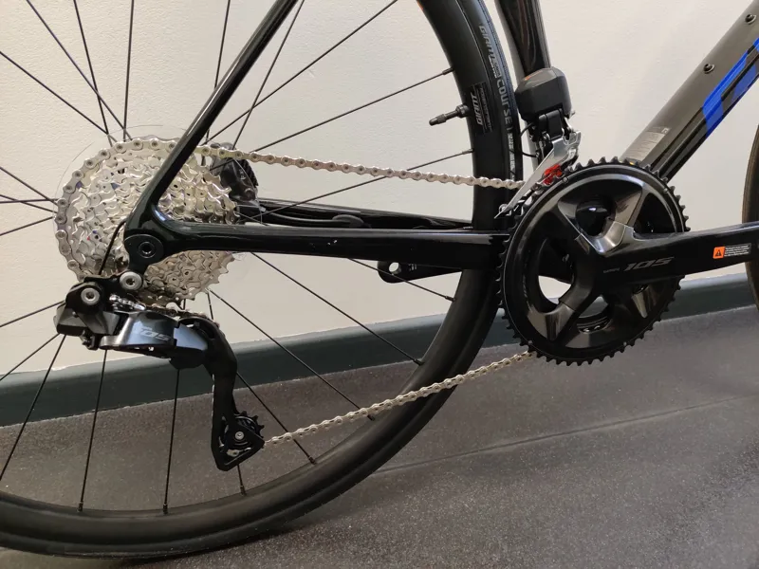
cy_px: 284
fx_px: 592
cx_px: 380
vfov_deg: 51.4
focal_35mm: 27
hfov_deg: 65.3
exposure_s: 1/50
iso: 800
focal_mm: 4.75
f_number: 1.65
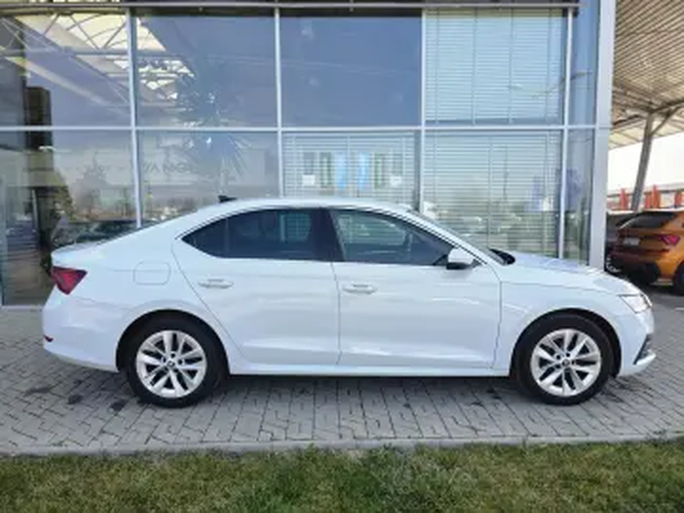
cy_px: 256
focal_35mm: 23
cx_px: 342
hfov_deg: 73.9
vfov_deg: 58.9
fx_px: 454
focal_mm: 6.3
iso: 80
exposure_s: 1/1311
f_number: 1.7
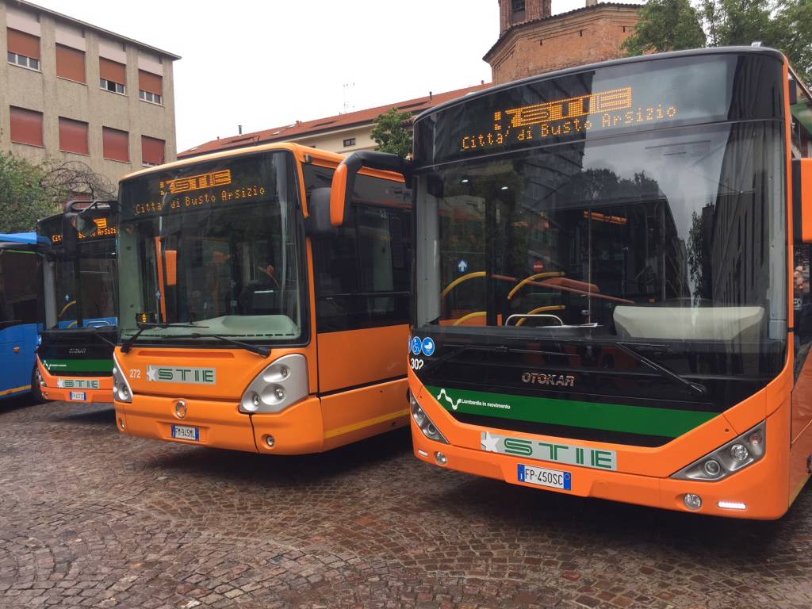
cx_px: 406
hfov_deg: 61.7
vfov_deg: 48.2
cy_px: 304
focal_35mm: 29
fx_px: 680
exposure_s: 1/542
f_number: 2.2
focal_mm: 4.15
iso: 32
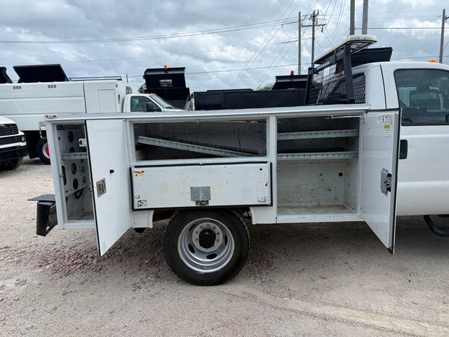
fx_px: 311
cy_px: 168
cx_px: 224
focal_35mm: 24
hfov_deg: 71.6
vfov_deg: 56.8
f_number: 1.78
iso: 80
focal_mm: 6.76
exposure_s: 1/3759
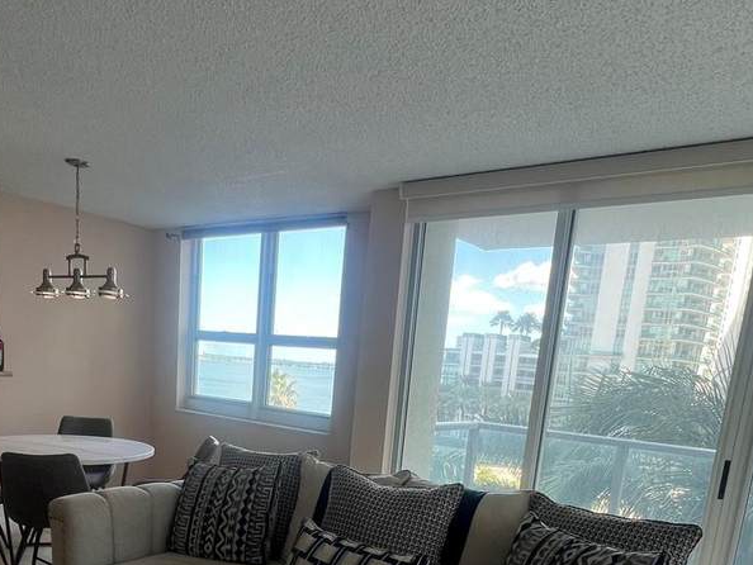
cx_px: 327
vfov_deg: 45.6
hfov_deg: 63.2
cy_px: 497
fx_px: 609
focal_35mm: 28
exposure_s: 1/99
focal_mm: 1.57
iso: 32
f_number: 1.8
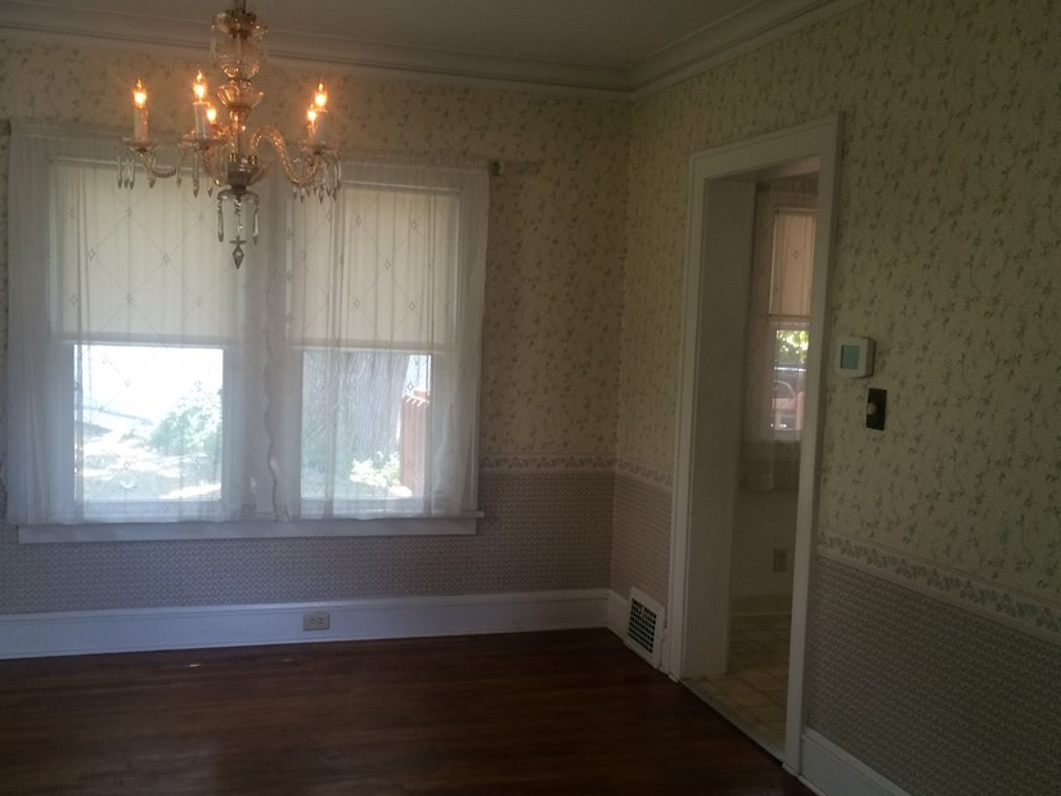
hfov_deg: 51.3
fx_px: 1104
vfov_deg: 39.6
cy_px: 442
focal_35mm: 36
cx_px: 509
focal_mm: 4.15
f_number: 2.2
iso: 80
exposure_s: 1/30
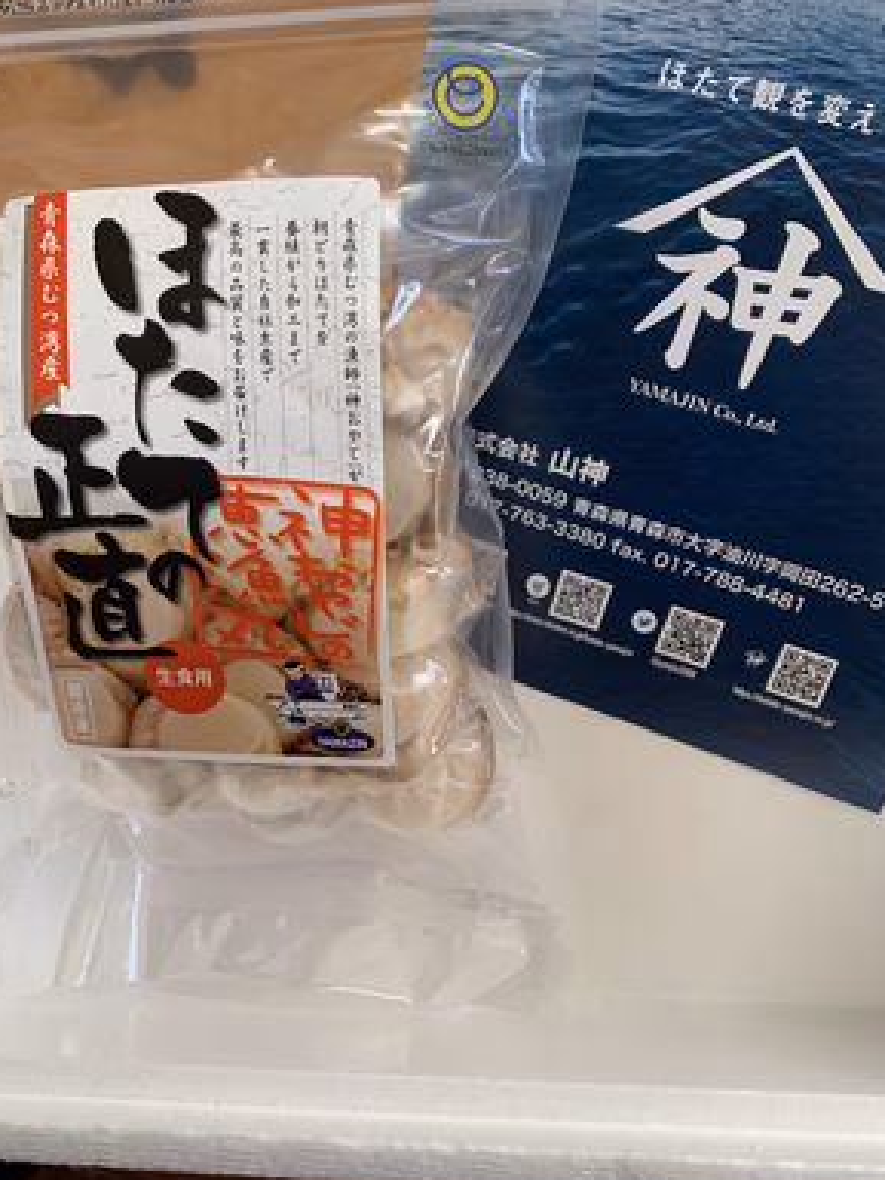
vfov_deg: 65.3
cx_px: 441
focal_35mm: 27
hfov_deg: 51.4
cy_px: 607
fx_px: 920
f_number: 1.8
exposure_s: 1/121
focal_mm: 4.25
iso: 64
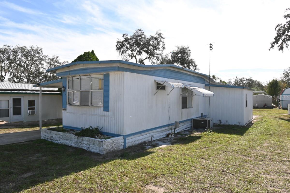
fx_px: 181
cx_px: 145
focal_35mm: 22
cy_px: 96
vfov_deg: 56.1
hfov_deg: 77.3
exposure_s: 1/200
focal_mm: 15
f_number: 9
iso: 100
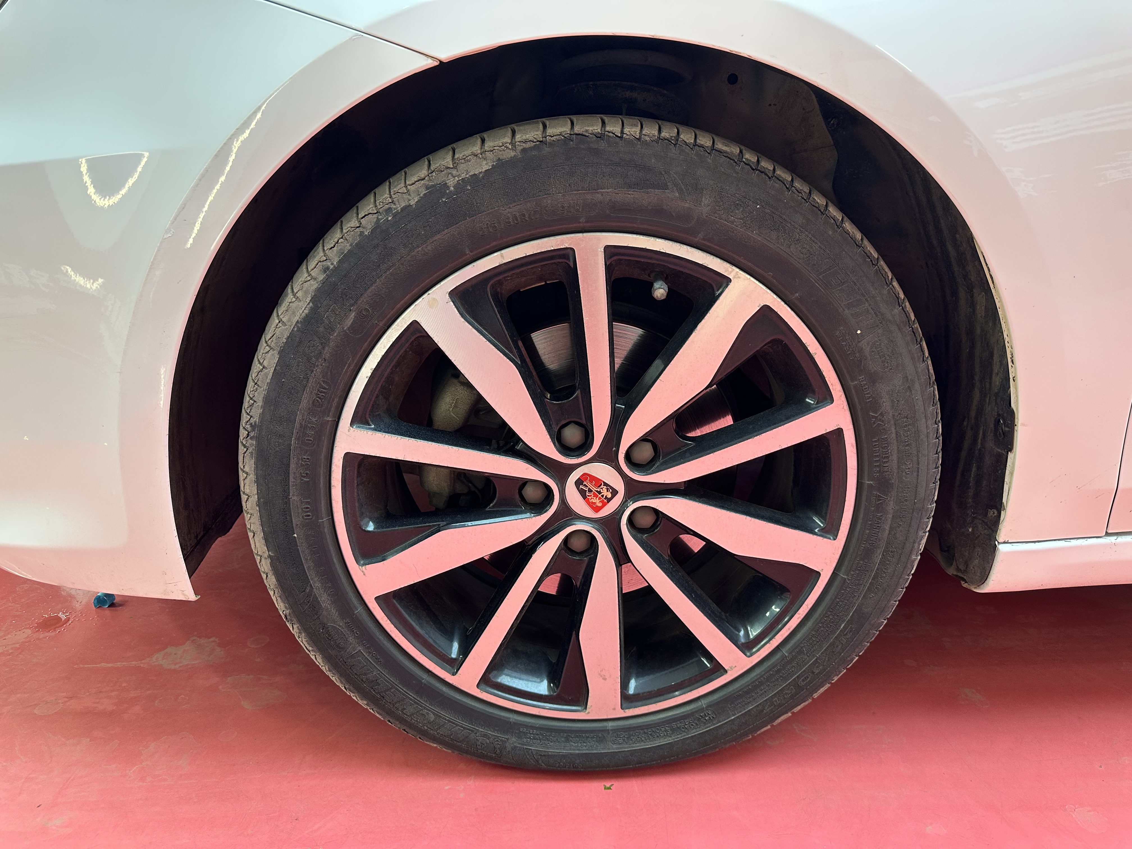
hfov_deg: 71.6
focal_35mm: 24
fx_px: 785
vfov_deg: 56.8
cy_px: 424
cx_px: 566
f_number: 1.78
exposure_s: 1/50
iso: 160
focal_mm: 6.86
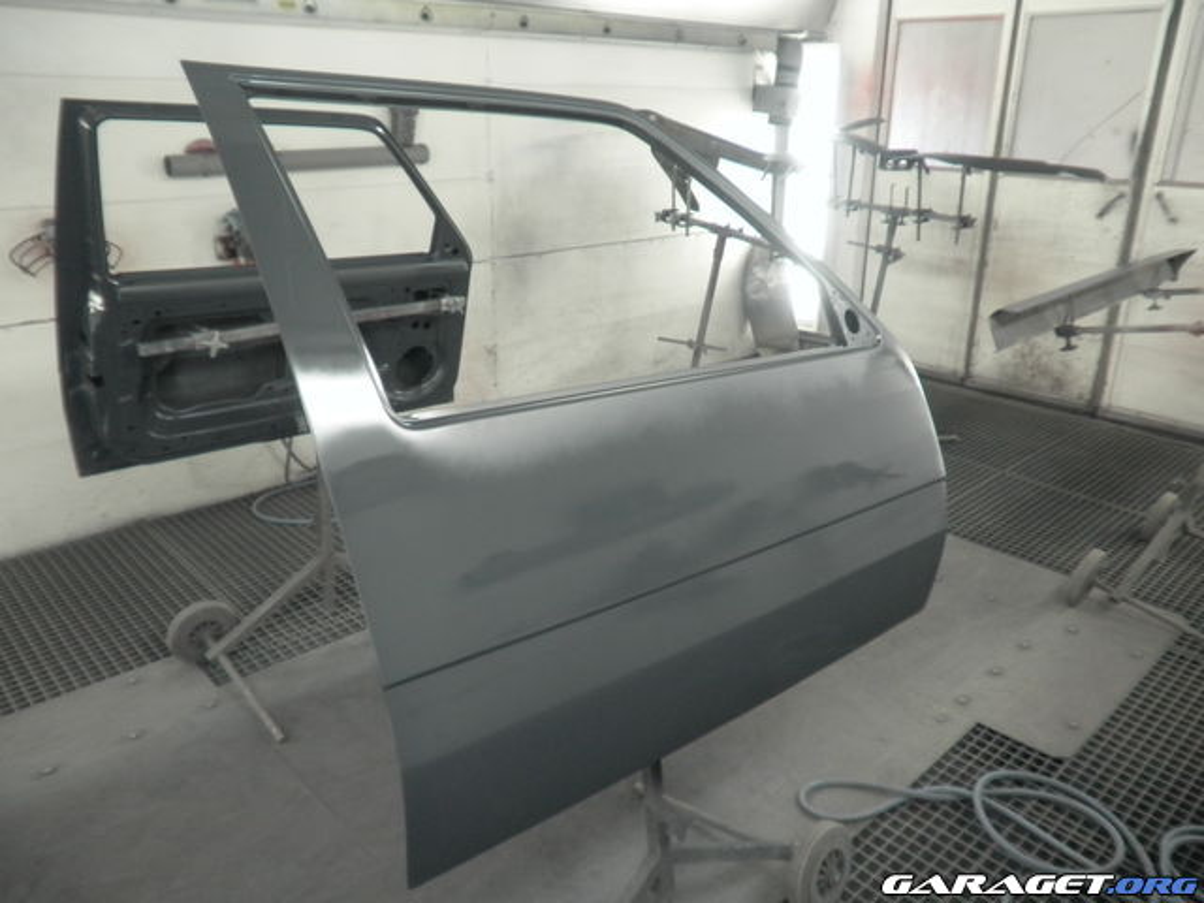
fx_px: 904
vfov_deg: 53.1
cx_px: 602
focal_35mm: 26
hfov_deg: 67.3
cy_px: 452
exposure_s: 1/30
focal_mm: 4.65
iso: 160
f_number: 2.6
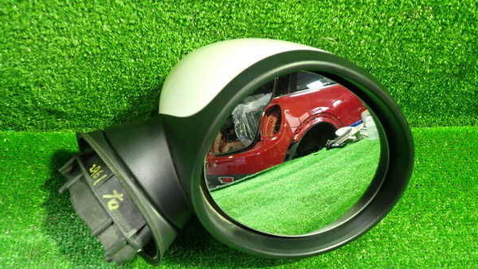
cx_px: 238
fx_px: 418
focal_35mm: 33
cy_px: 165
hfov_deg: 59.5
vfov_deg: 35.5
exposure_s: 1/30
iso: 500
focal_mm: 5.4
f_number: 2.3
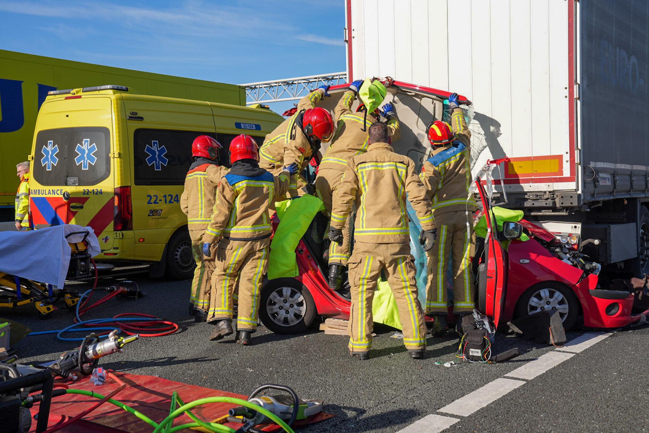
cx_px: 324
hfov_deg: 44.5
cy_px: 216
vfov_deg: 30.6
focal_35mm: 44
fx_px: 794
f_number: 5.6
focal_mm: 44
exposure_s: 1/500
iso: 125
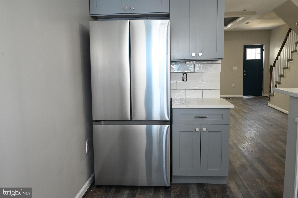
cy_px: 99
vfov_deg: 43.5
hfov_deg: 62.0
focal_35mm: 30
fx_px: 248
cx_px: 149
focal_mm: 30
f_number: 7.1
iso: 5000
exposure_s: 1/200
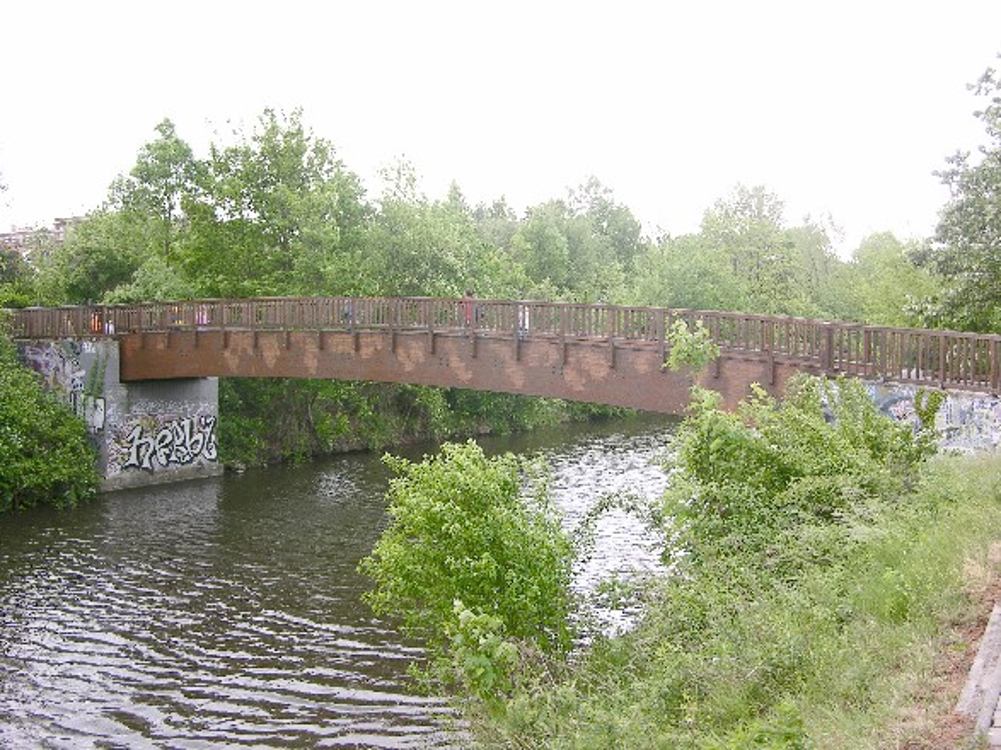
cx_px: 500
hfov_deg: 52.6
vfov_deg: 40.7
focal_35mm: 35
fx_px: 1012
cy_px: 375
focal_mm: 8.9
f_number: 2.8
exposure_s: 1/27.1
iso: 50
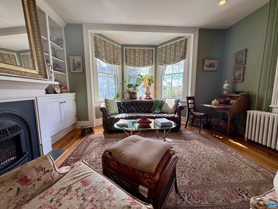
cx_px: 139
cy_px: 104
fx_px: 112
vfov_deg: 85.7
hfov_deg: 102.1
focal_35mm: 14
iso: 50
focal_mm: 2.22
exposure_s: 1/120
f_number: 2.2
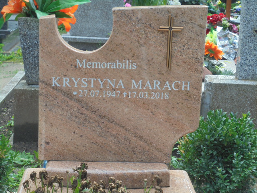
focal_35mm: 73
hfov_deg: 26.7
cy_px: 96
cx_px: 128
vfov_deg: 20.2
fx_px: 542
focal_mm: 13.1
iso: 100
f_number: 6.1
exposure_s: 1/80
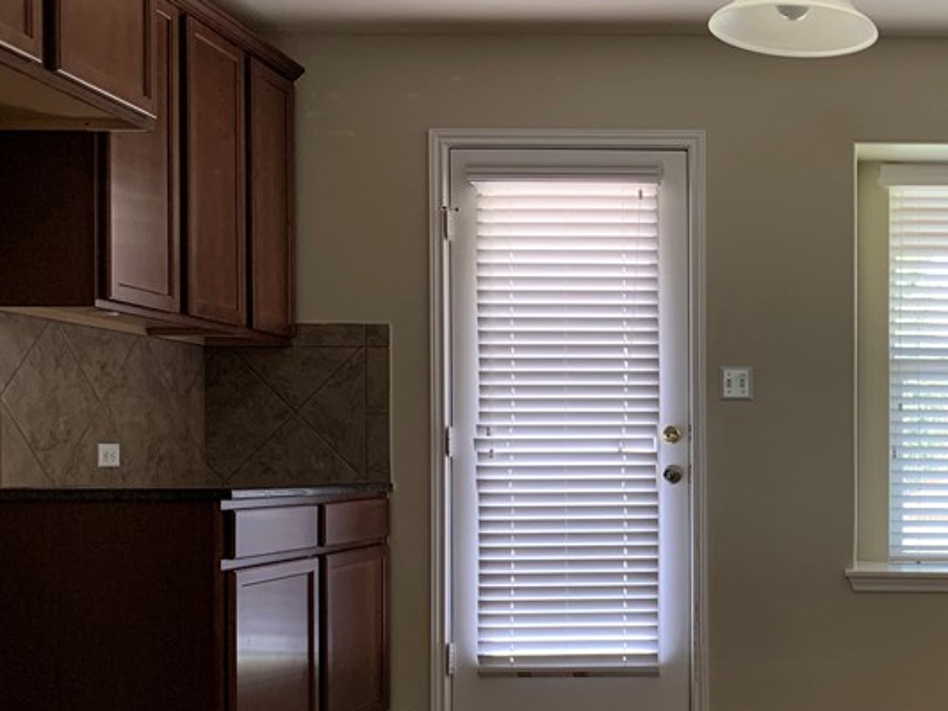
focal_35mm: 50
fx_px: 1369
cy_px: 479
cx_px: 875
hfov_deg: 35.6
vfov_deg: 28.9
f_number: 1.8
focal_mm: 4.25
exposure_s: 1/60
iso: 125
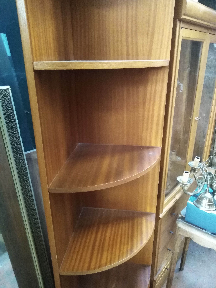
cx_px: 108
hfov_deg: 53.1
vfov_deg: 67.3
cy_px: 144
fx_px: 216
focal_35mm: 26
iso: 2641
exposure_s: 1/12.5
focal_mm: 3.46
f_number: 2.2
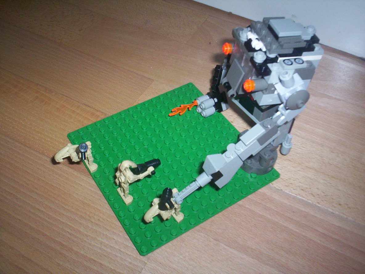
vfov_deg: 37.7
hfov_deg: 49.0
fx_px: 401
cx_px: 182
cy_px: 137
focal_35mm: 38
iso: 140
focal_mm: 4.99
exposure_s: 1/60
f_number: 4.5
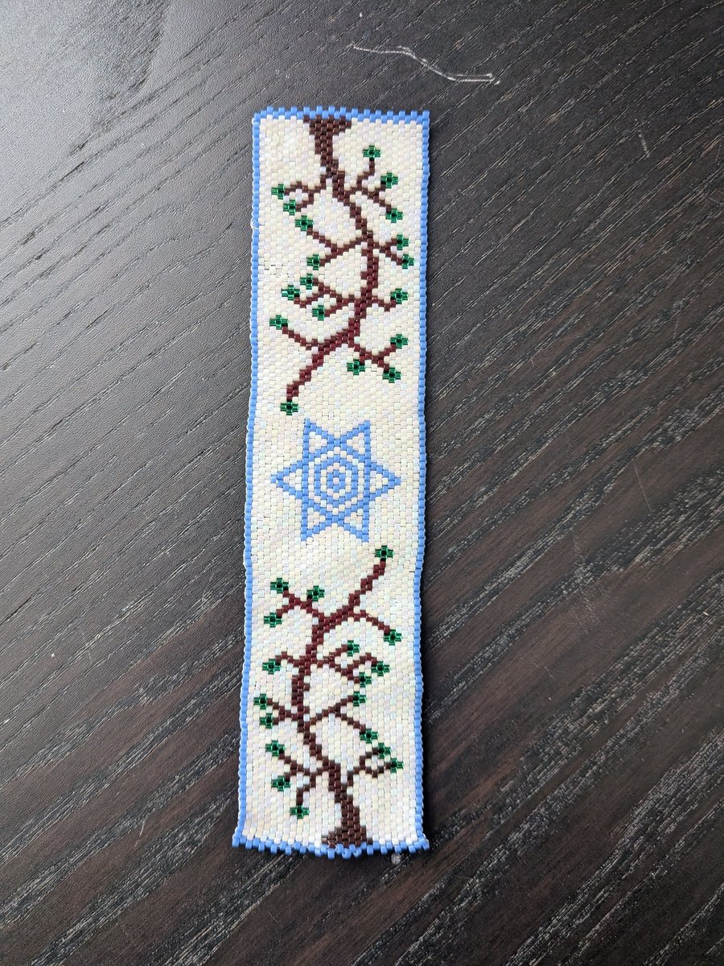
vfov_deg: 71.6
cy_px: 483
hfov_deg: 56.8
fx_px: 669
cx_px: 362
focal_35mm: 24
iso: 53
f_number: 1.7
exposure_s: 1/100
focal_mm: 4.53
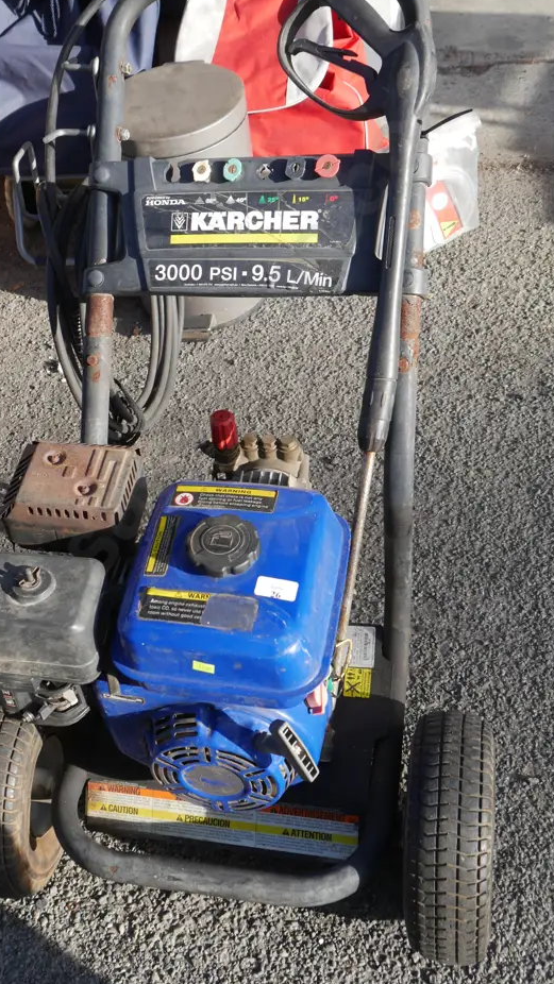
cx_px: 160
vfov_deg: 49.4
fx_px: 1071
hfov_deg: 28.7
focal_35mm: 41
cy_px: 460
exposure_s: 1/250
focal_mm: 17
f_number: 5.6
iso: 200
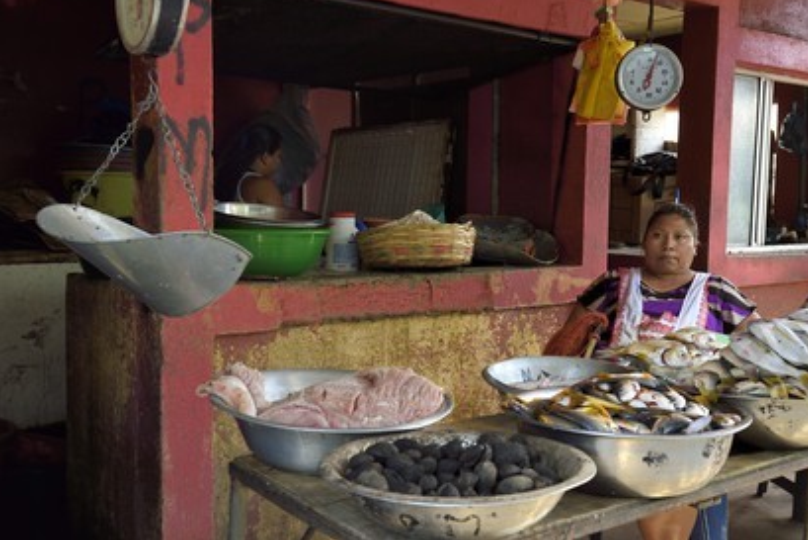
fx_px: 876
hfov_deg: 49.5
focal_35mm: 39
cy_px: 267
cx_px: 413
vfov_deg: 34.2
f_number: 8
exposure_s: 1/60
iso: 800
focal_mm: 38
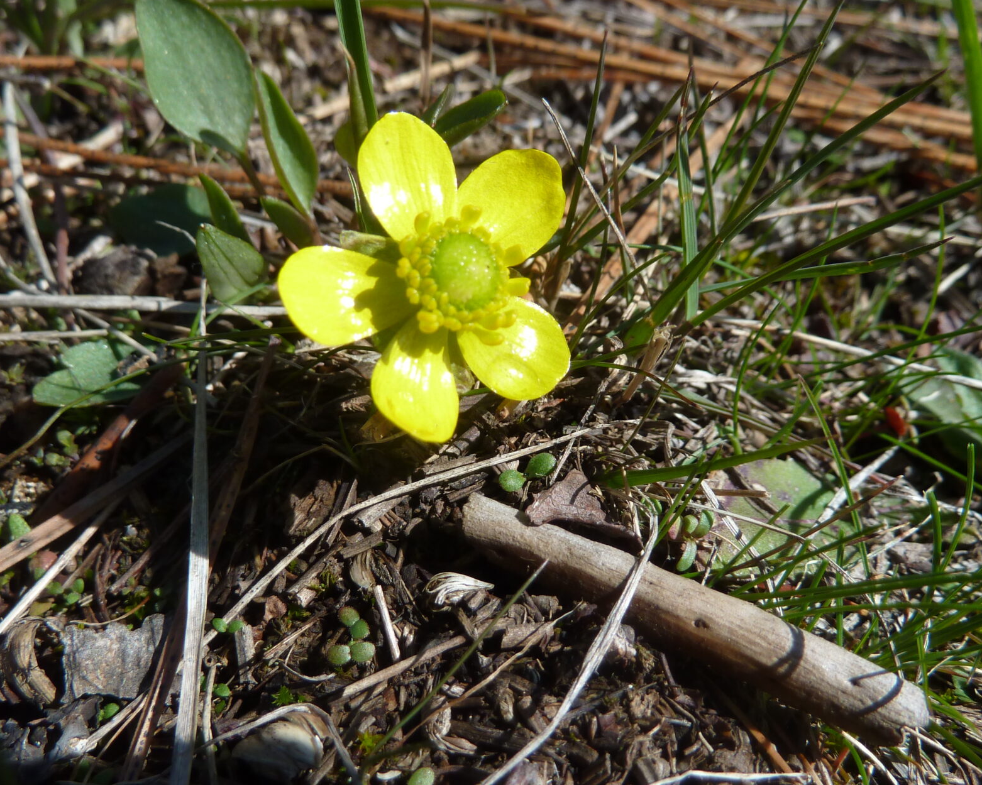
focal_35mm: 32
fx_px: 930
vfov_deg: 45.7
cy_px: 438
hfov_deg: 55.7
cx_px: 479
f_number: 3.3
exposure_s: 1/800
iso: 80
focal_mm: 4.1
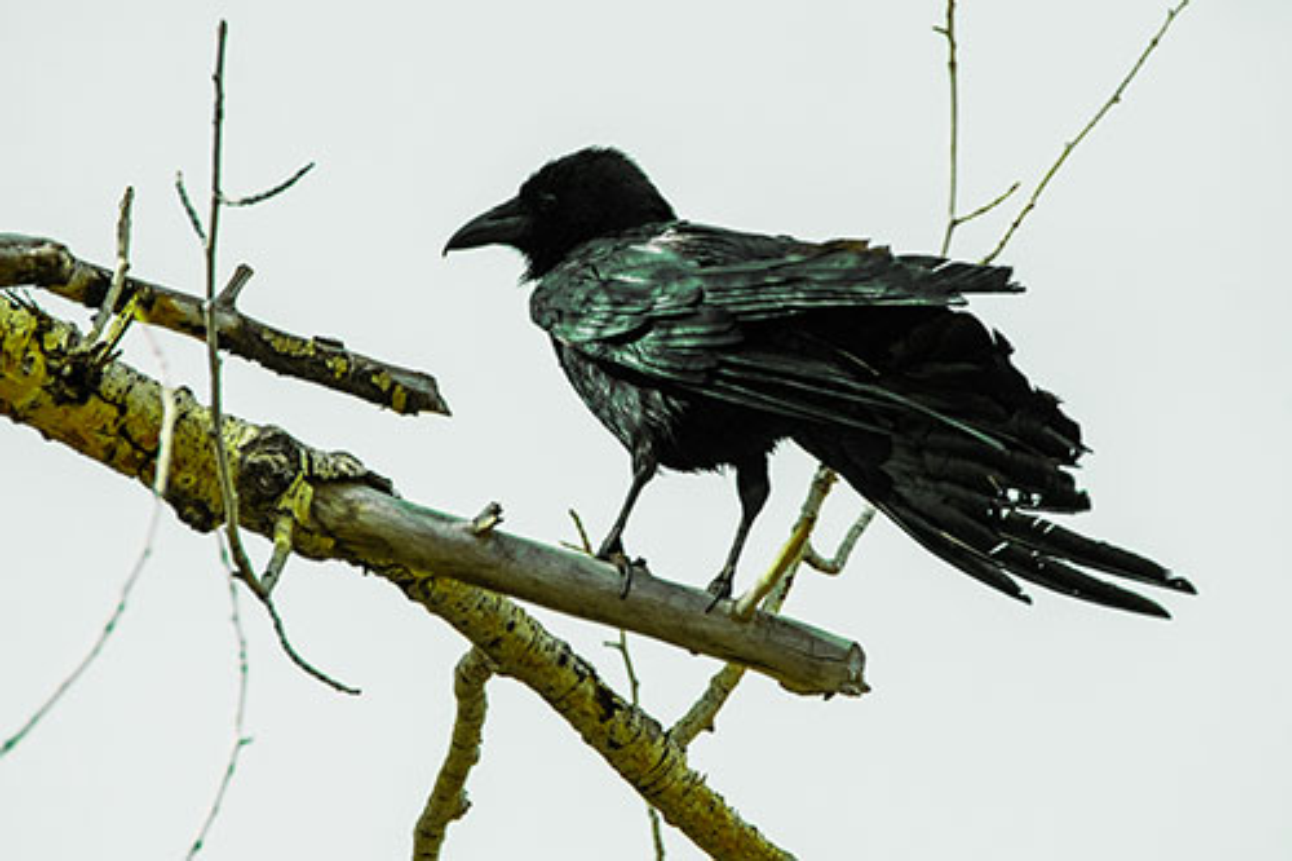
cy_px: 430
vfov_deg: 1.6
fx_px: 30494
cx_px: 646
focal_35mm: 850
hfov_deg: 2.4
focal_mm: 850
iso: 1400
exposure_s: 1/2000
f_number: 12
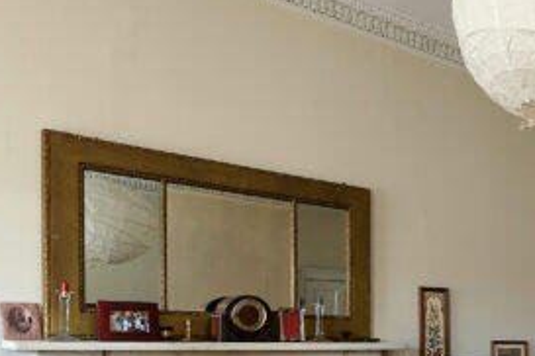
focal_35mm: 45
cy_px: 377
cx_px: 631
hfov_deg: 35.2
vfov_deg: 27.7
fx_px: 669
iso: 200
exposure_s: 1/4
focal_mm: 8
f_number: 8
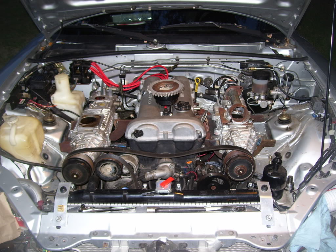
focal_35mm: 36
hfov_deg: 51.4
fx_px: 349
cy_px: 126
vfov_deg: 39.7
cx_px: 168
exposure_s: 1/60
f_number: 2.7
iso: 80
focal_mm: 6
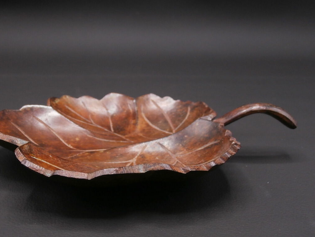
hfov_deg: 39.5
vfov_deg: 30.3
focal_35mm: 48
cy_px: 128
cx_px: 132
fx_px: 437
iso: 200
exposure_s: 1/125
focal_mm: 6.67
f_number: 3.9
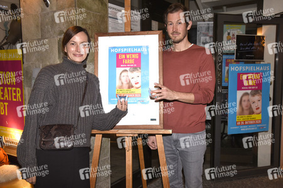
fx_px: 267
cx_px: 142
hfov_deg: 55.8
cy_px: 94
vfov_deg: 38.8
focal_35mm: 34
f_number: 6.3
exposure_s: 1/60
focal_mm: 34
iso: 2000
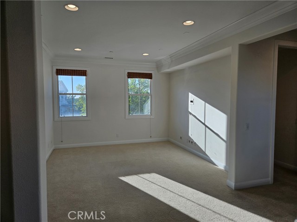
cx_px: 148
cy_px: 111
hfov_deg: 73.9
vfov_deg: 58.9
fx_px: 197
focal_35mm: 23
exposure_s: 1/547
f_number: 1.8
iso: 25
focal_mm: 5.4
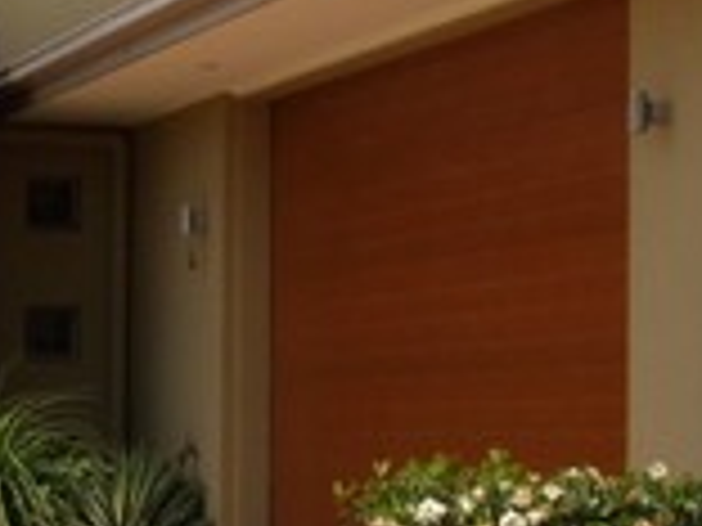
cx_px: 45
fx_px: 3164
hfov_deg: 12.5
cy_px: 360
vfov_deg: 9.5
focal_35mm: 156
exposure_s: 1/455
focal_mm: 6.4
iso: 64
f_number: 5.7
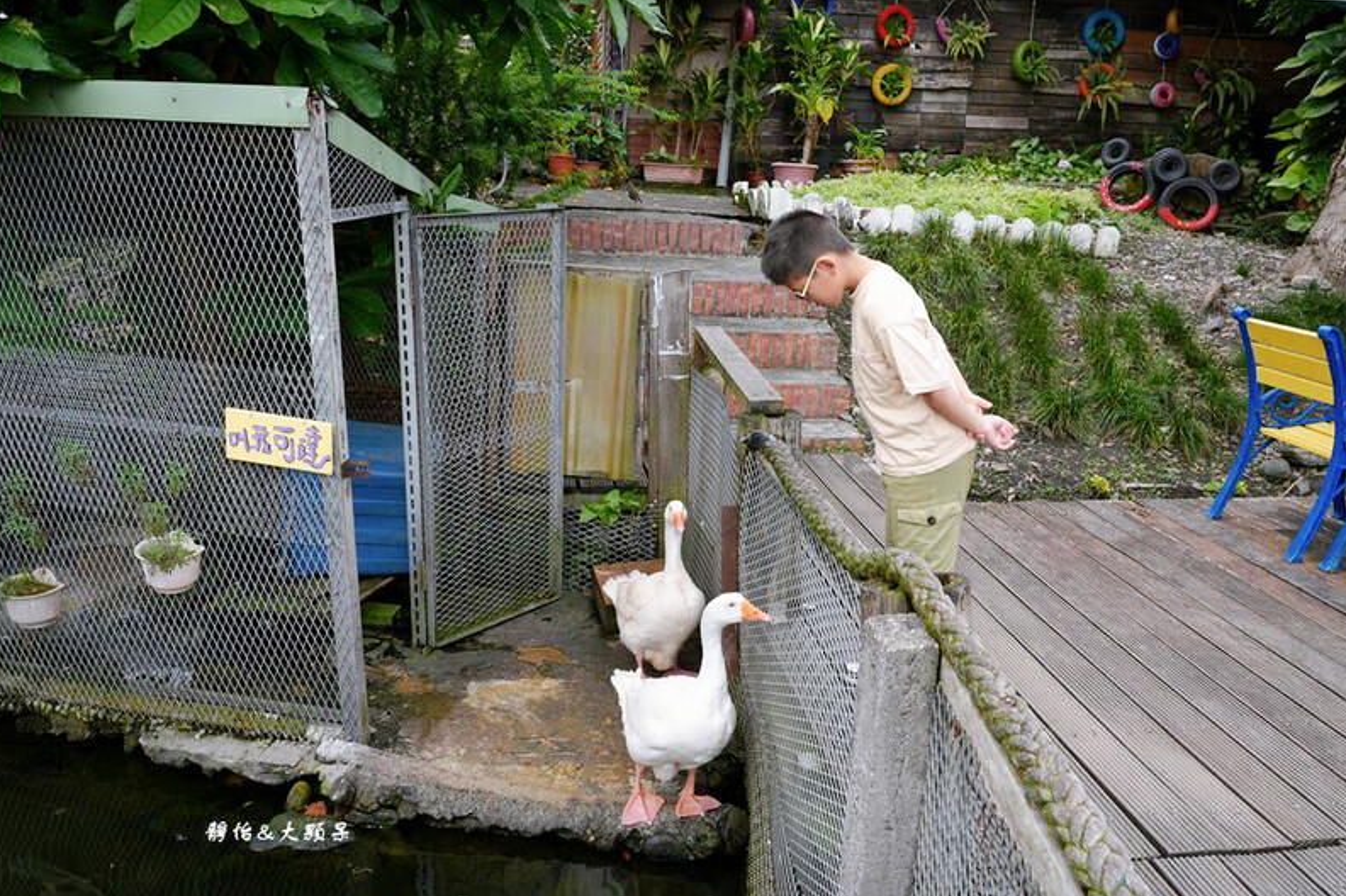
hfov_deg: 61.9
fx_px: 1121
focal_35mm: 30
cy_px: 440
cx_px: 709
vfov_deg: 43.6
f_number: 7.1
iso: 320
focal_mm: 28
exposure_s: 1/200
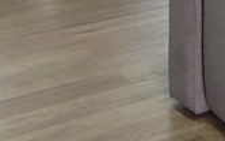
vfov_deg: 9.0
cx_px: 449
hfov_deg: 13.8
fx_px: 785
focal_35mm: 128
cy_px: -229
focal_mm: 1.65
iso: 200
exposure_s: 1/60
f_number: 2.2
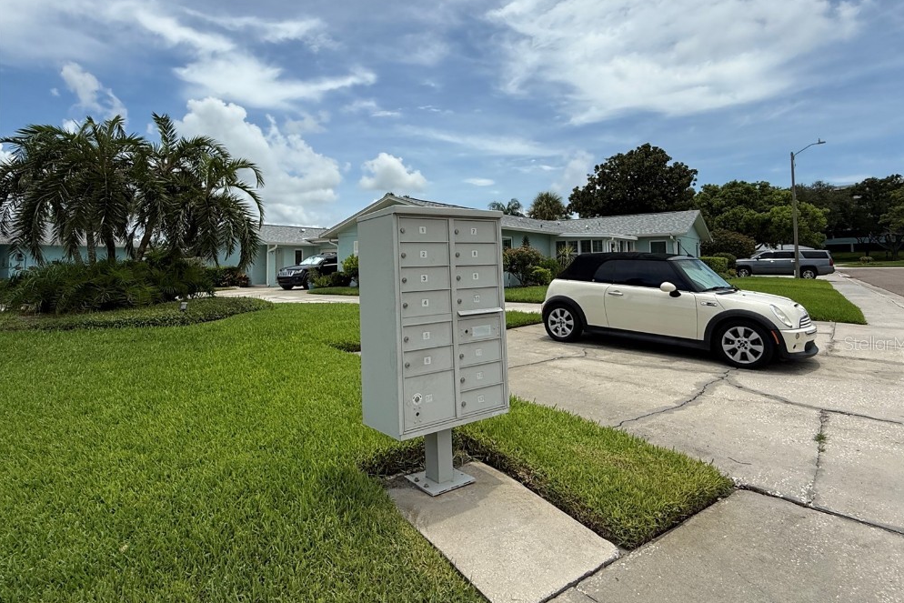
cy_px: 343
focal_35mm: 15
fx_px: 377
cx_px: 464
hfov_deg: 100.4
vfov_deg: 76.9
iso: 50
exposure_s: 1/3663
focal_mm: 2.22
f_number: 2.2
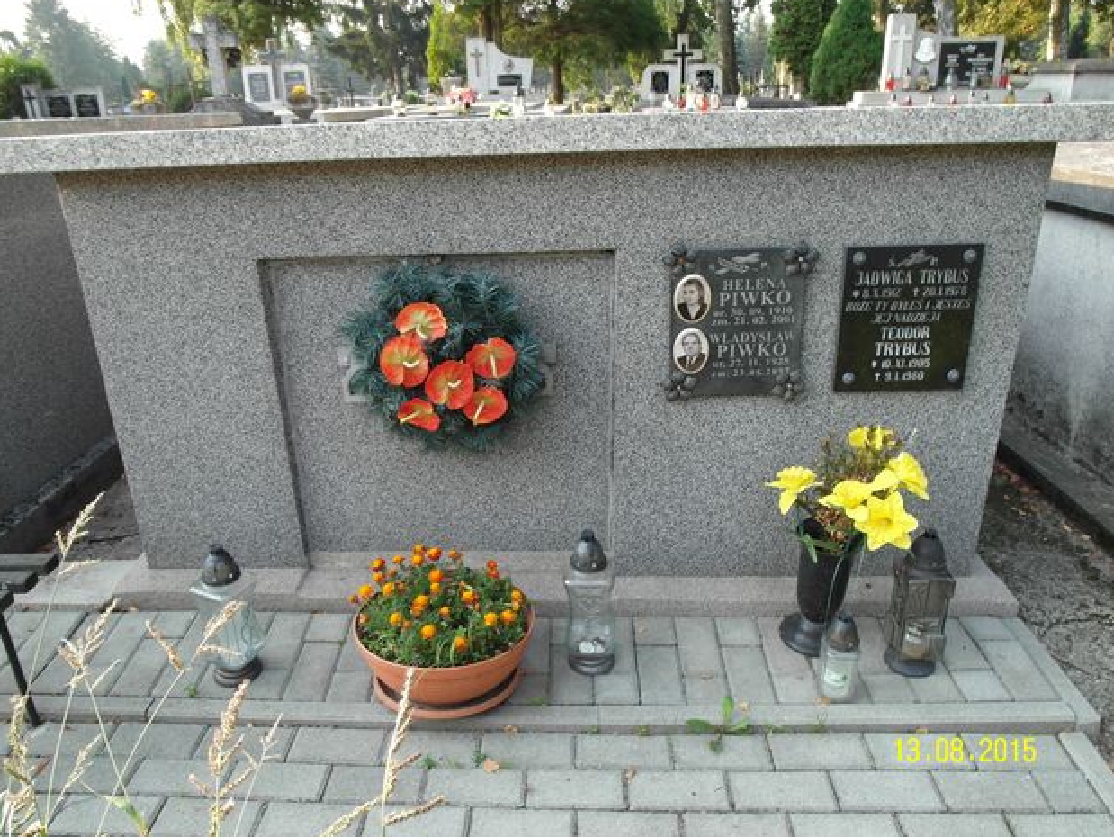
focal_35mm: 31
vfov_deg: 45.5
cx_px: 542
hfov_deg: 58.3
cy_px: 409
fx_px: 998
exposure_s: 1/90
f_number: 3.4
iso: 80
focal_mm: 6.5
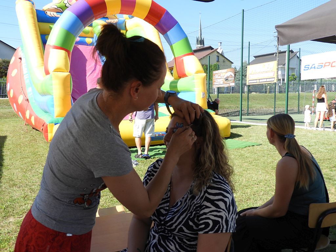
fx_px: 291
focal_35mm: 30
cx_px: 168
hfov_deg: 60.0
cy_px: 126
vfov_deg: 46.8
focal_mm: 5.4
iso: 100
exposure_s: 1/500
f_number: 3.5
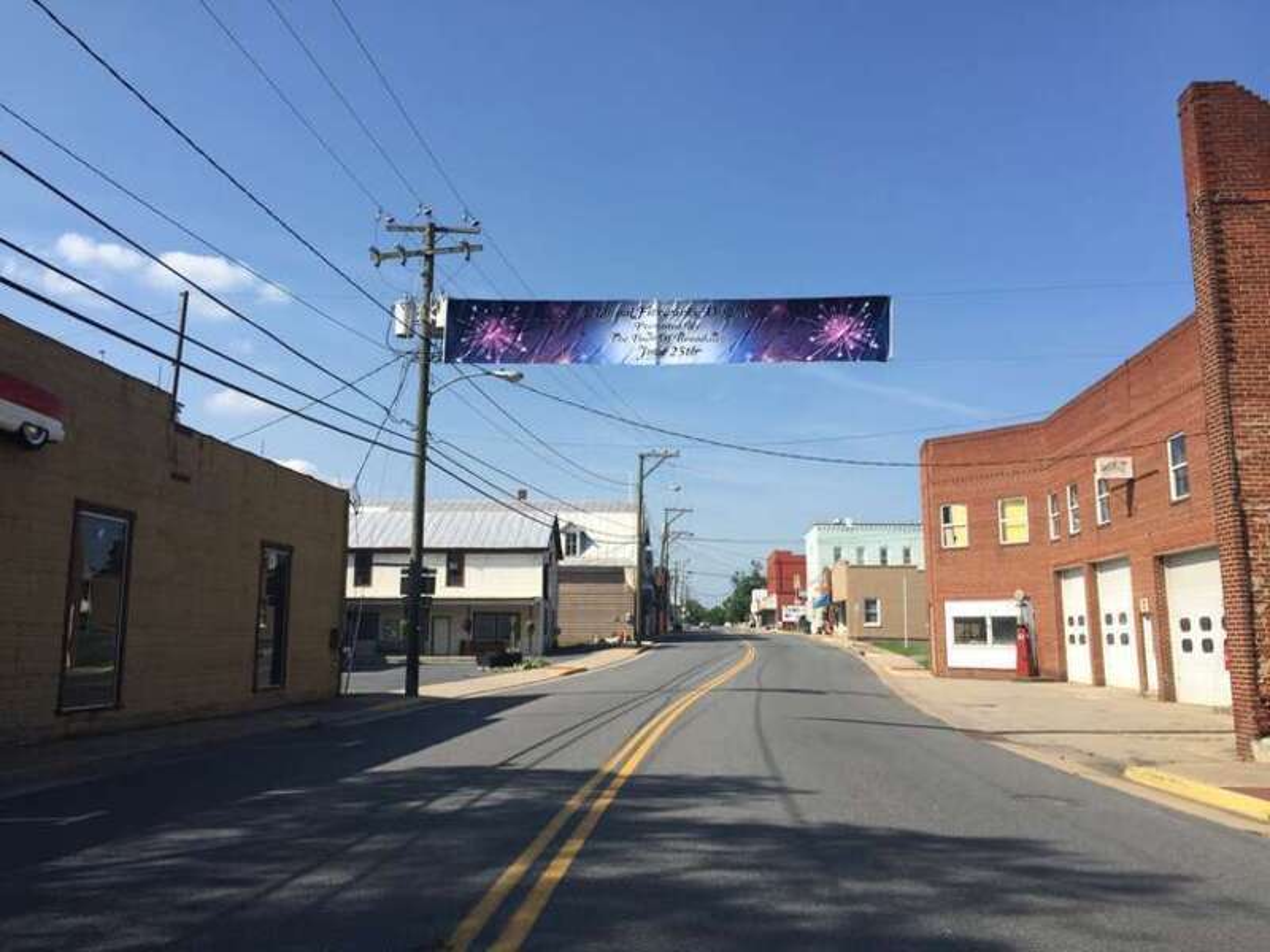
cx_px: 635
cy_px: 476
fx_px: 1064
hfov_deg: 61.7
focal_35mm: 29
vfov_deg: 48.2
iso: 32
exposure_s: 1/1799
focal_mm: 4.15
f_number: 2.2
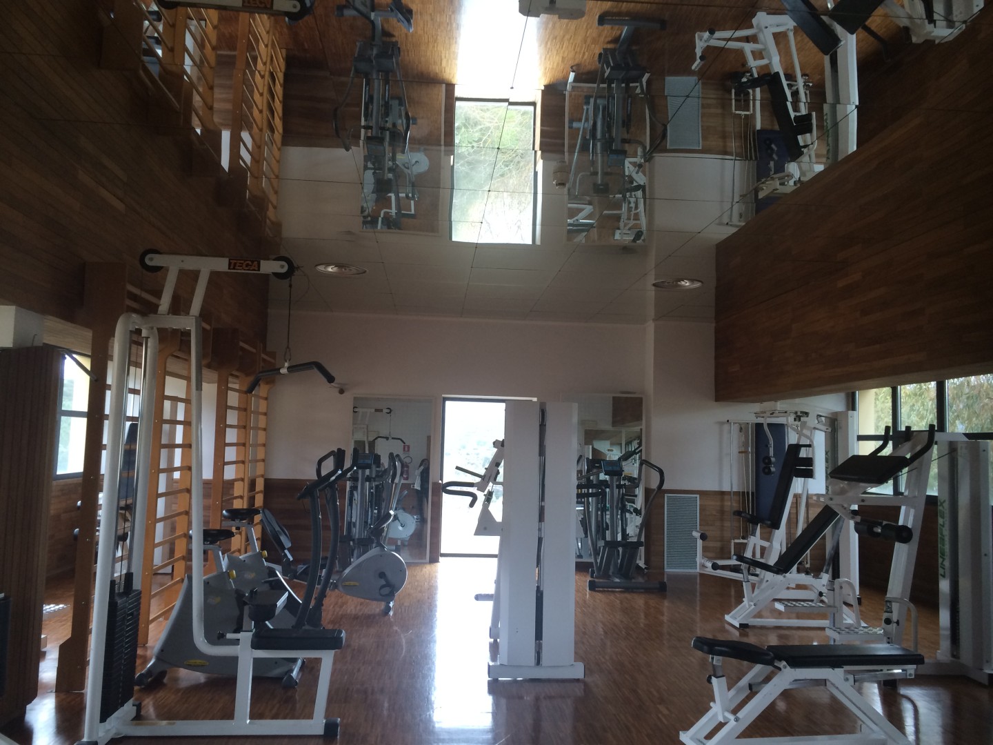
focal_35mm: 29
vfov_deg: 48.2
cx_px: 496
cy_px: 372
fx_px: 832
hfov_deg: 61.7
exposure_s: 1/33
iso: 40
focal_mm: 4.15
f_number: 2.2
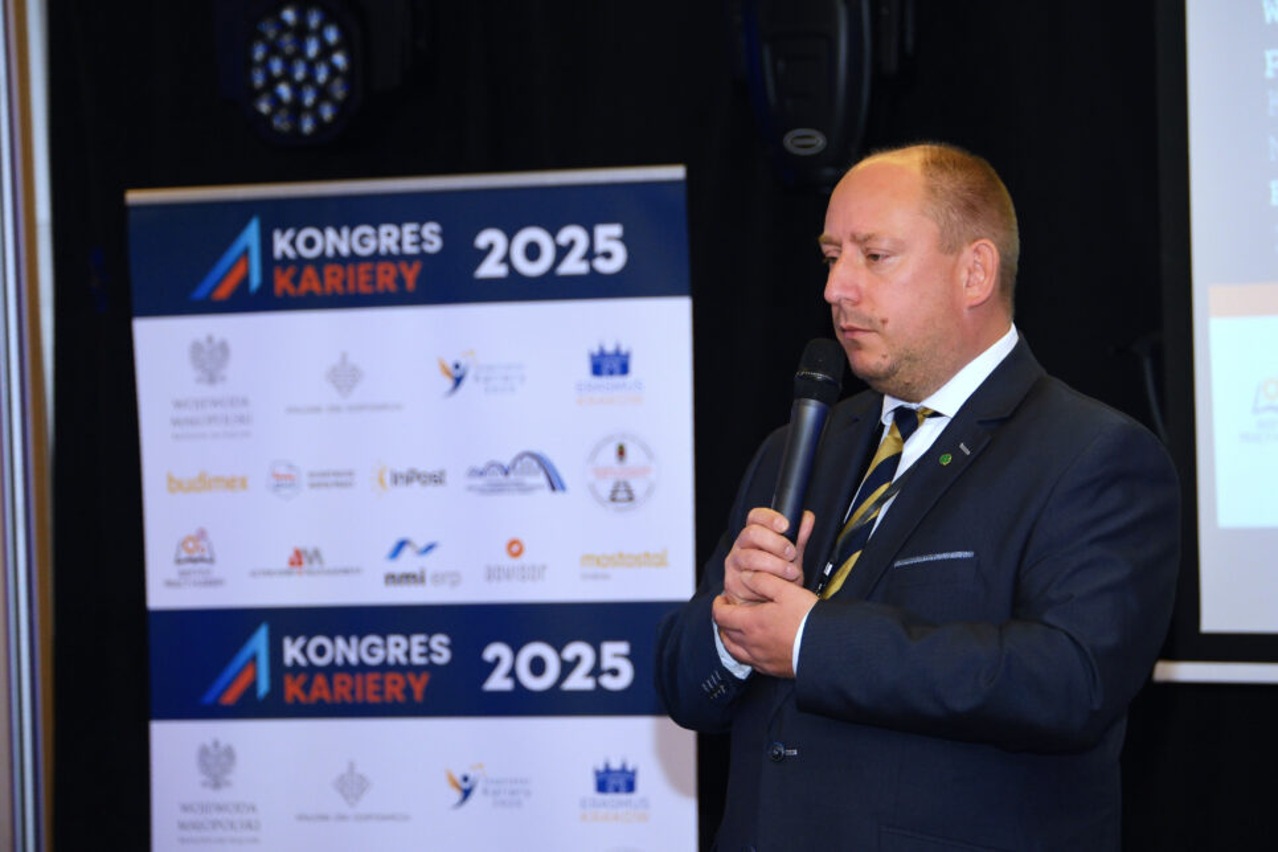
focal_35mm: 141
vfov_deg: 9.7
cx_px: 639
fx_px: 5005
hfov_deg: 14.6
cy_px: 426
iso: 800
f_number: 4
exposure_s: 1/125
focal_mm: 94.1
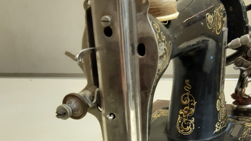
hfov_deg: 42.0
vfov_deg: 23.4
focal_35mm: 49
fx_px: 326
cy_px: 143
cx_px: 145
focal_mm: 3.92
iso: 200
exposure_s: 1/50
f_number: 1.7
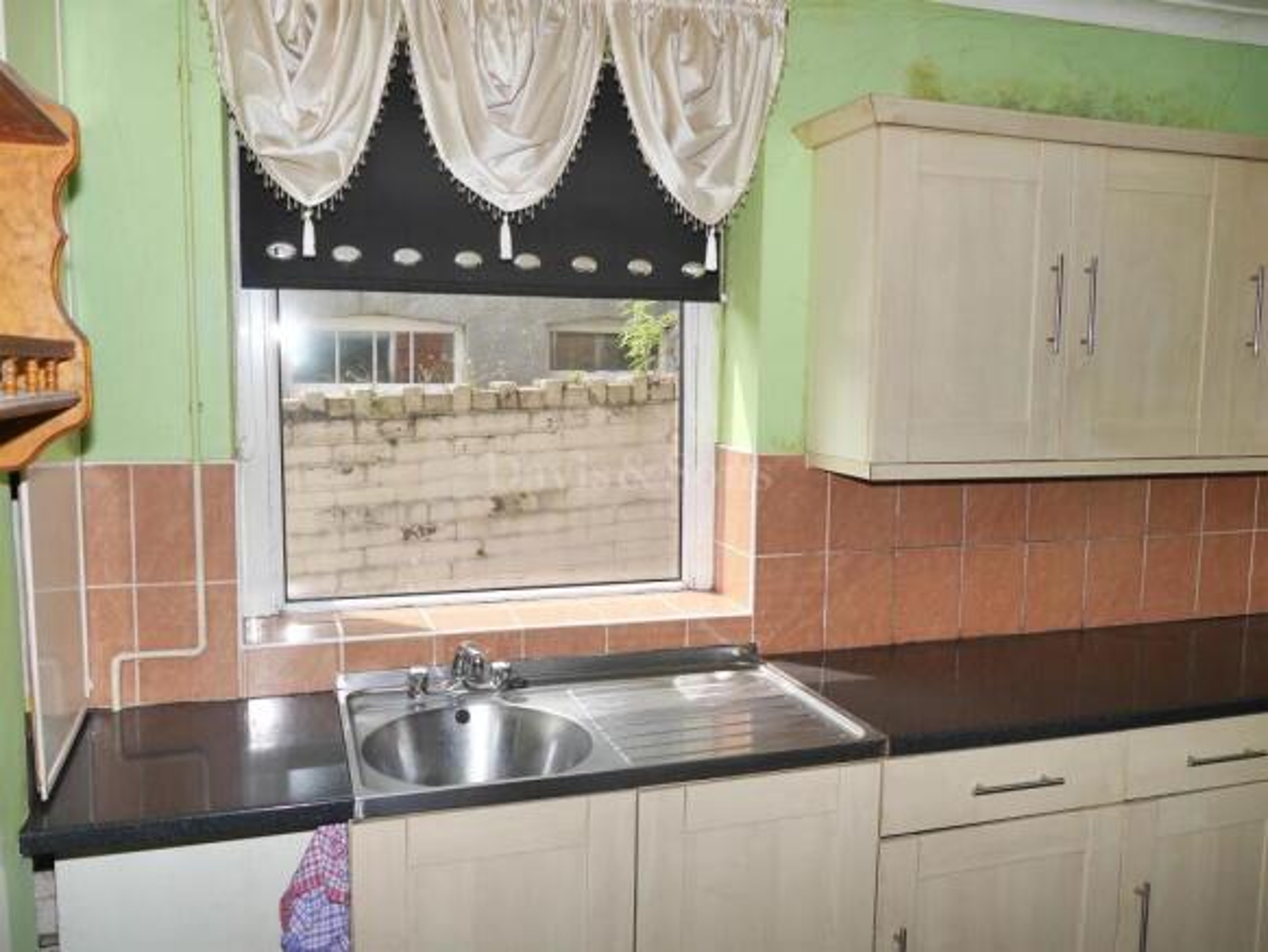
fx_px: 1026
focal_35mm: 28
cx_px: 634
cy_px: 476
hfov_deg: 63.4
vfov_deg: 49.8
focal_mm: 14
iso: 200
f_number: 5
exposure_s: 1/250
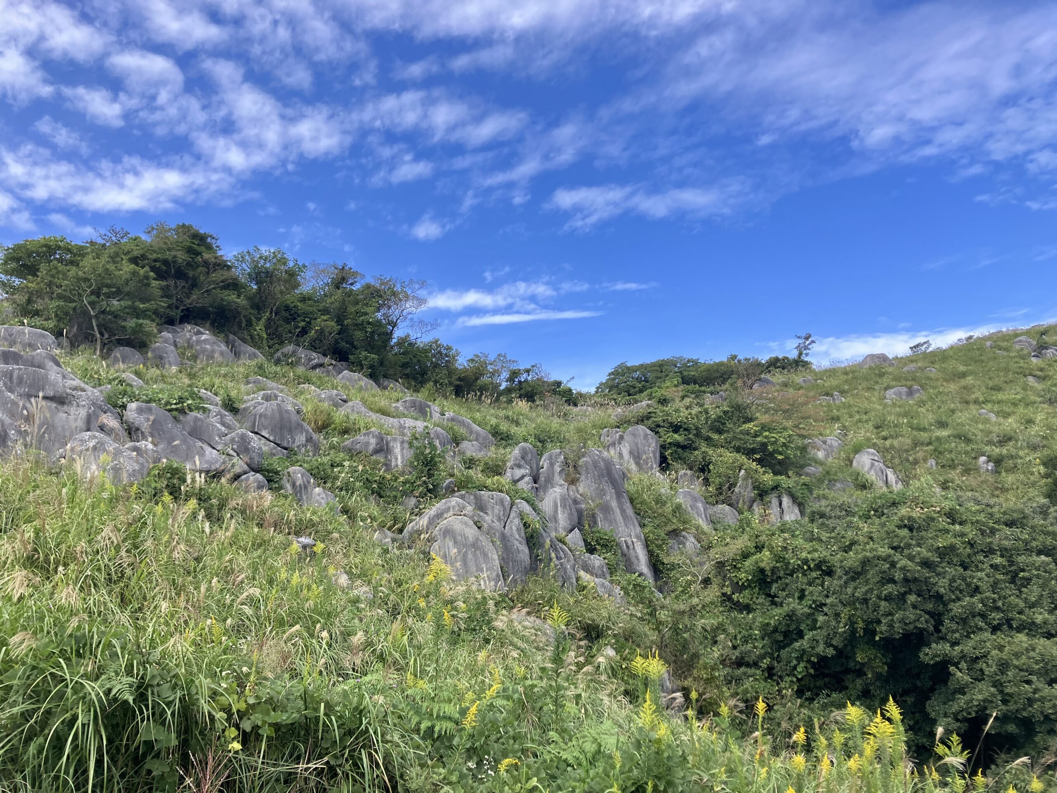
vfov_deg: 49.7
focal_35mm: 28
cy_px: 396
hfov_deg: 63.4
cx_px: 528
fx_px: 855
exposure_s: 1/899
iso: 32
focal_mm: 3.99
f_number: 1.8
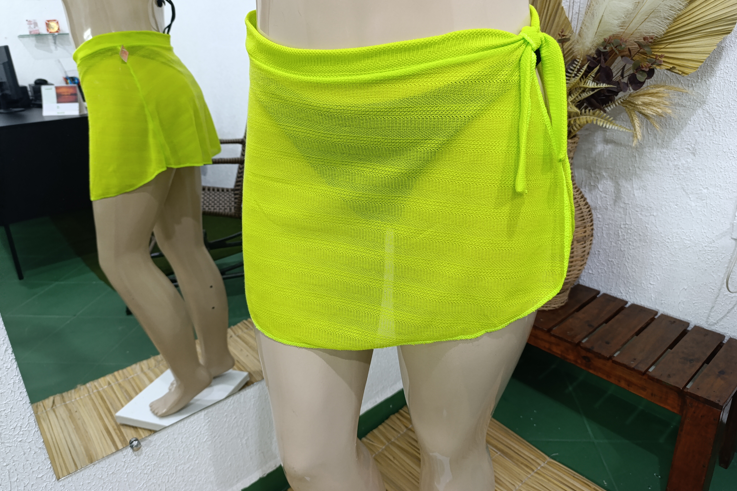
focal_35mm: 24
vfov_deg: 53.1
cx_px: 368
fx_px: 491
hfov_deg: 73.7
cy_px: 229
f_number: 1.6
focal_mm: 6.14
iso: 1000
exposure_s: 1/30
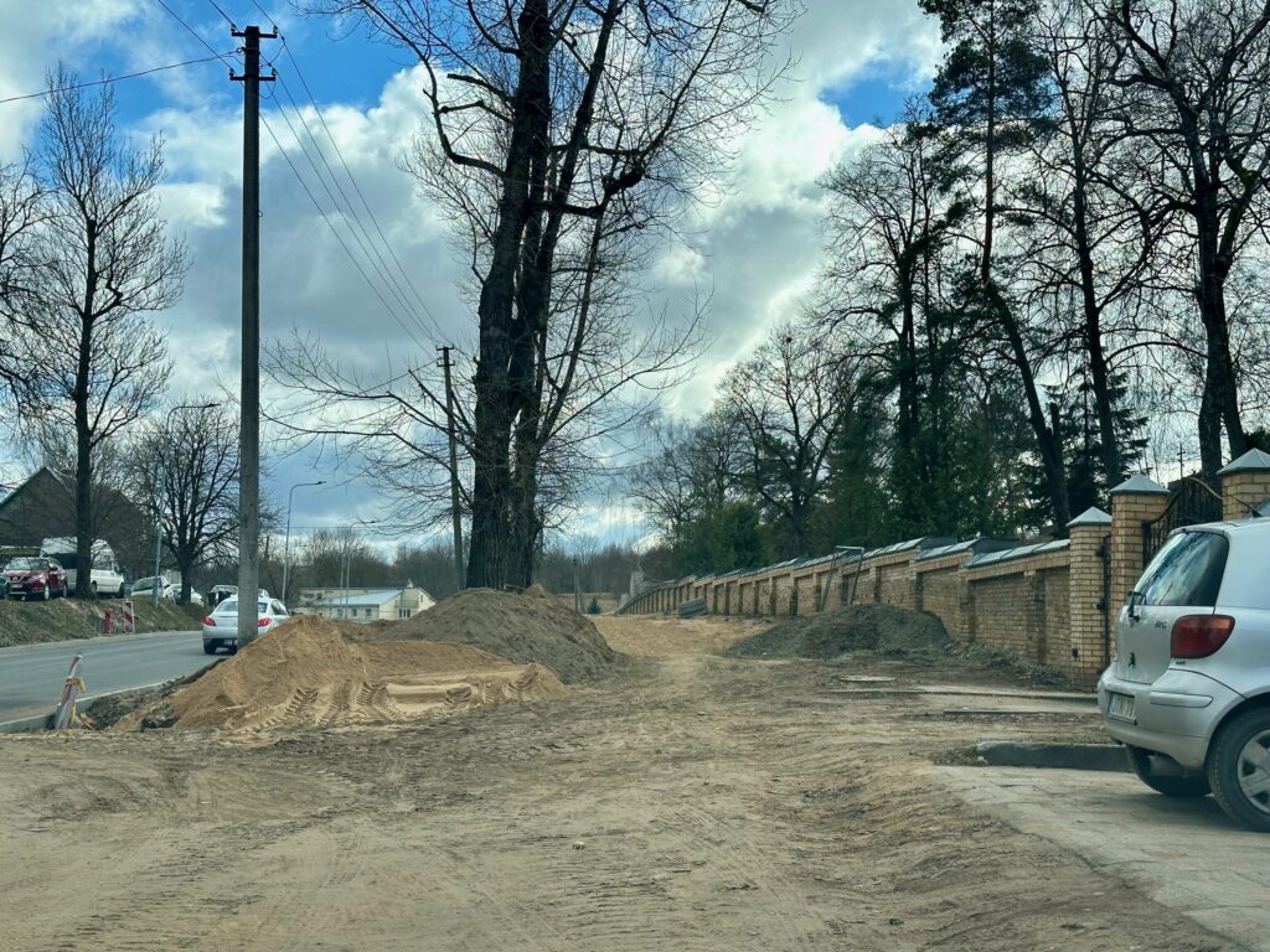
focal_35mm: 48
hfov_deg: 39.7
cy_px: 476
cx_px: 635
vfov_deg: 30.3
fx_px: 1761
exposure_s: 1/2890
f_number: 1.78
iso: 64
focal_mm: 6.86
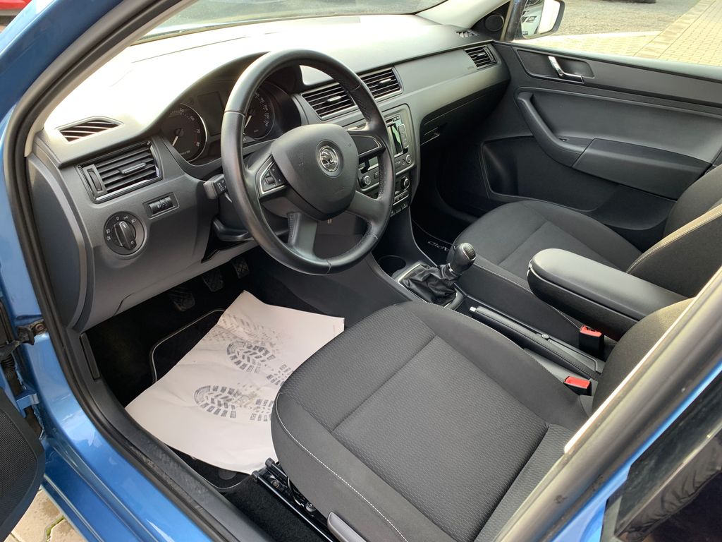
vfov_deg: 53.1
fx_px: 542
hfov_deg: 67.3
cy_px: 271
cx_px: 361
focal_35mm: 26
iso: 50
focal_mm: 4.25
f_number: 1.8
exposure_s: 1/49
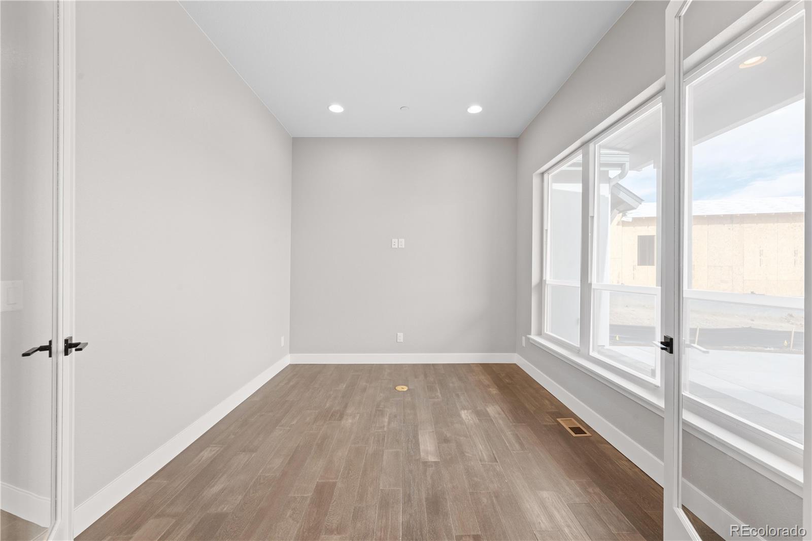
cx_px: 406
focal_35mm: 14
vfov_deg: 81.2
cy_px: 270
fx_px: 316
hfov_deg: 104.3
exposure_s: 1/15
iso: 800
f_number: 10
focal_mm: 14
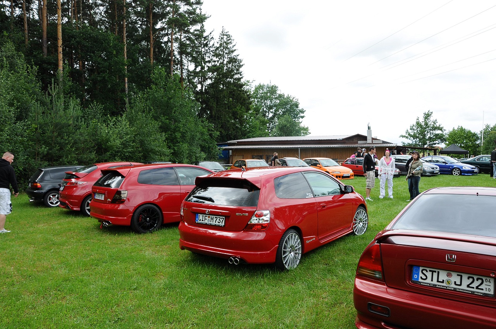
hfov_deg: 67.4
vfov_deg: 47.8
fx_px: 372
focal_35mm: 27
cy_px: 164
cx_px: 248
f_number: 8
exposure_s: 1/250
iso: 200
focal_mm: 18
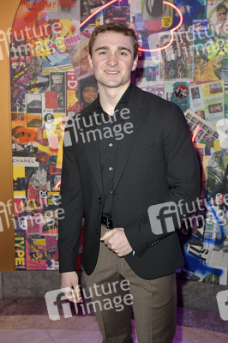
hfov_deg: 31.8
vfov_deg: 46.4
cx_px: 114
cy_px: 172
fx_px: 400
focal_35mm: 42
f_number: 5.6
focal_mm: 42
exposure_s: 1/250
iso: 1250
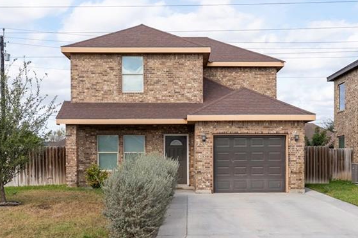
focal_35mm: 44
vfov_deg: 30.3
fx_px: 437
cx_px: 177
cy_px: 88
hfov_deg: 44.5
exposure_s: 1/8000
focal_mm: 24
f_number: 9
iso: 800
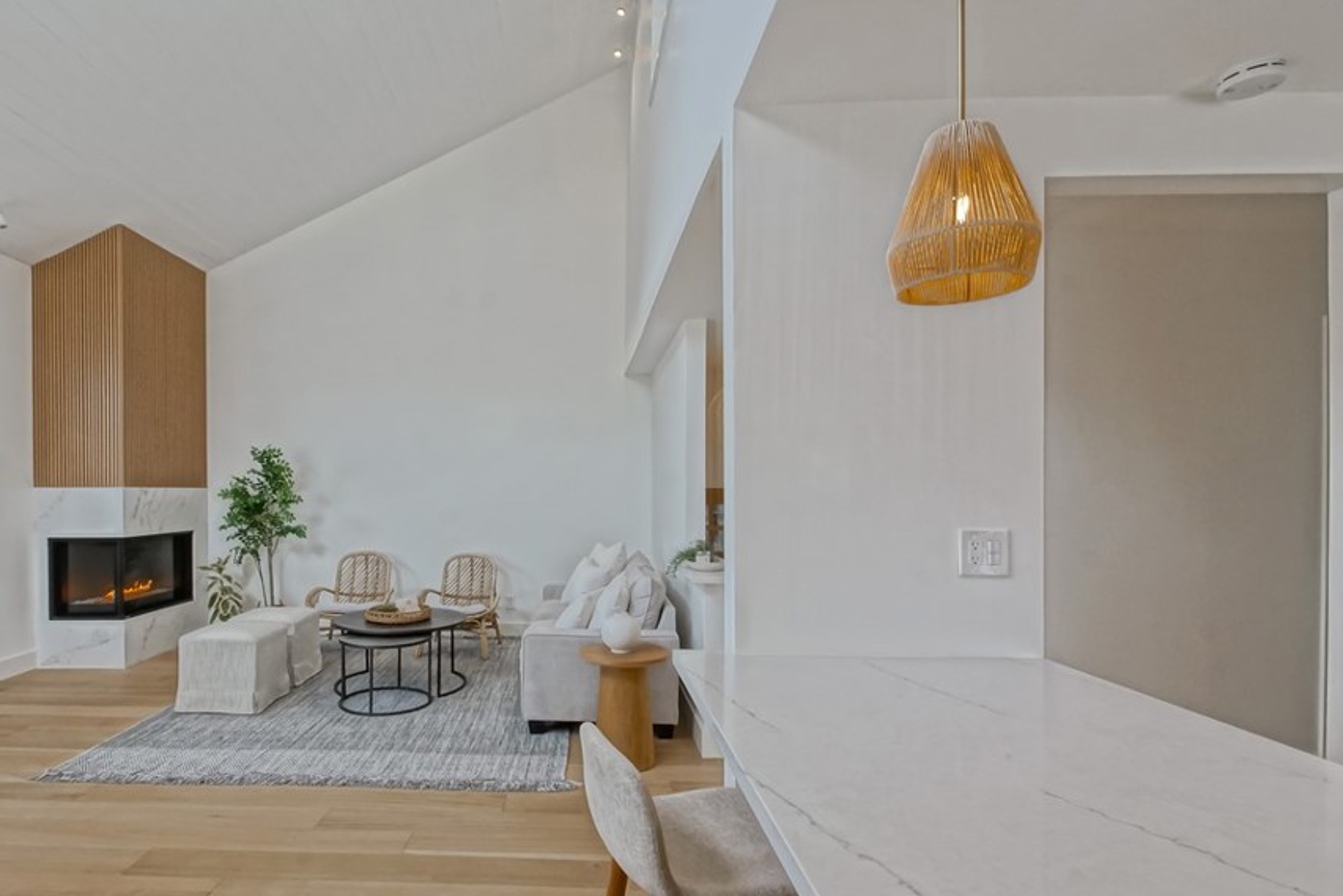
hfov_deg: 89.1
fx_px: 672
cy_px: 500
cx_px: 551
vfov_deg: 67.2
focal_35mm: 18
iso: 400
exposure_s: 1/60
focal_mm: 10
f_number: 8
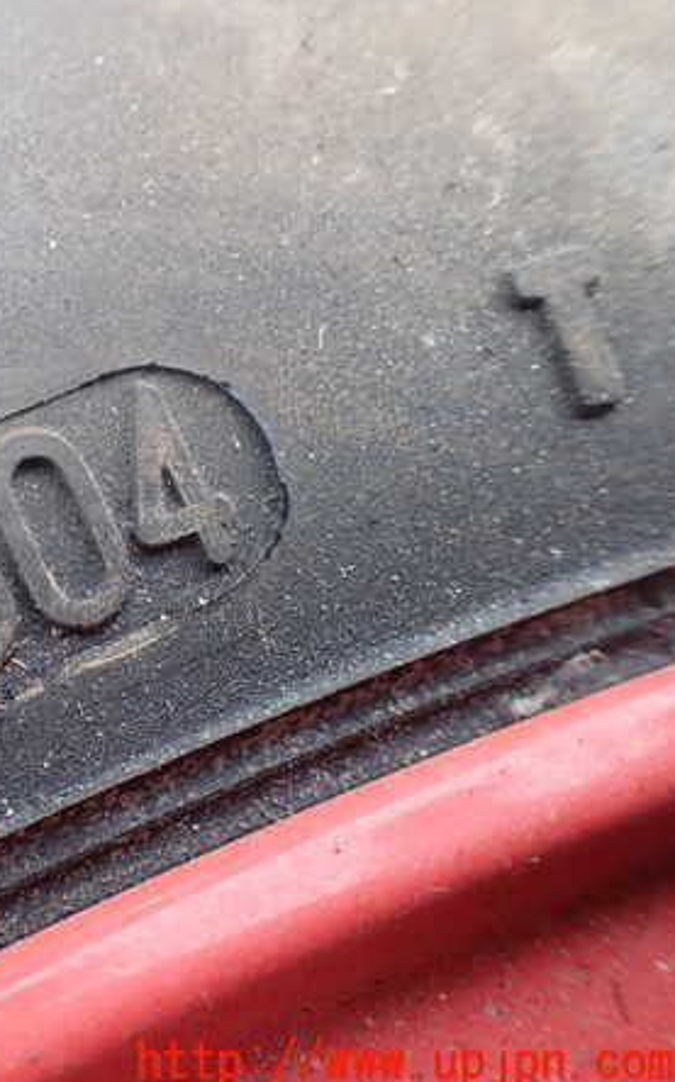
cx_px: -44
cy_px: 546
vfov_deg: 46.2
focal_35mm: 43
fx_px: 1267
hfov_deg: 27.6
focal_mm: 5.4
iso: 160
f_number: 2.3
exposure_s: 1/125
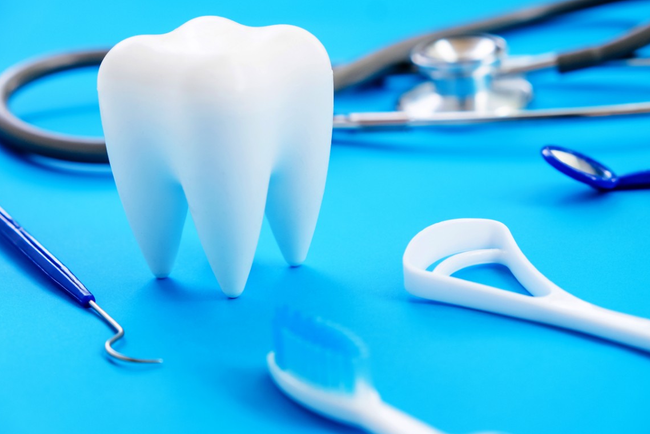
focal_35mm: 84
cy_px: 216
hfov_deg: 24.2
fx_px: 1517
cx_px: 324
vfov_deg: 16.3
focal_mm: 55
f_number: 5
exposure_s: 1/140
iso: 400
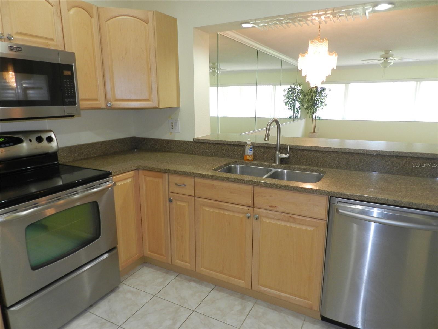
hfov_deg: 73.9
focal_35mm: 23
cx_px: 219
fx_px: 291
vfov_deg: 58.9
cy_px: 164
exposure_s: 1/30
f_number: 3.4
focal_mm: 4
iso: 200
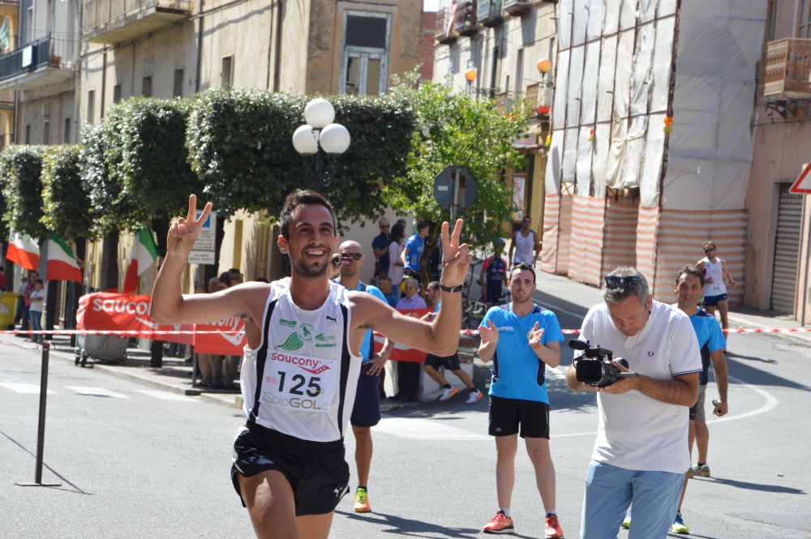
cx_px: 406
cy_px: 270
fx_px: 2532
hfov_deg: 18.2
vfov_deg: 12.2
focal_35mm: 112
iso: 400
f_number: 11
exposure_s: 1/320
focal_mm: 75
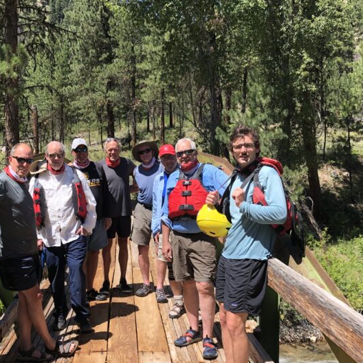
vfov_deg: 35.3
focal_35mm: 48
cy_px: 201
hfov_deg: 35.2
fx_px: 569
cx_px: 141
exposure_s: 1/823
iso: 20
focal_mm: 3.99
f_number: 1.8
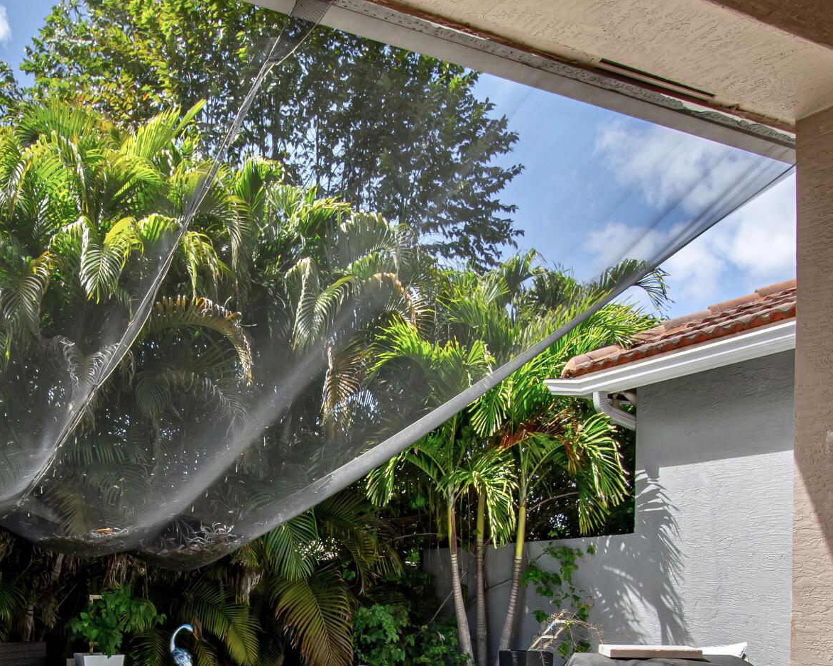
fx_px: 887
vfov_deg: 38.0
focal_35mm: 36
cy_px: 618
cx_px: 238
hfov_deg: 48.8
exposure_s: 1/200
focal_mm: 10
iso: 100
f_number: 10
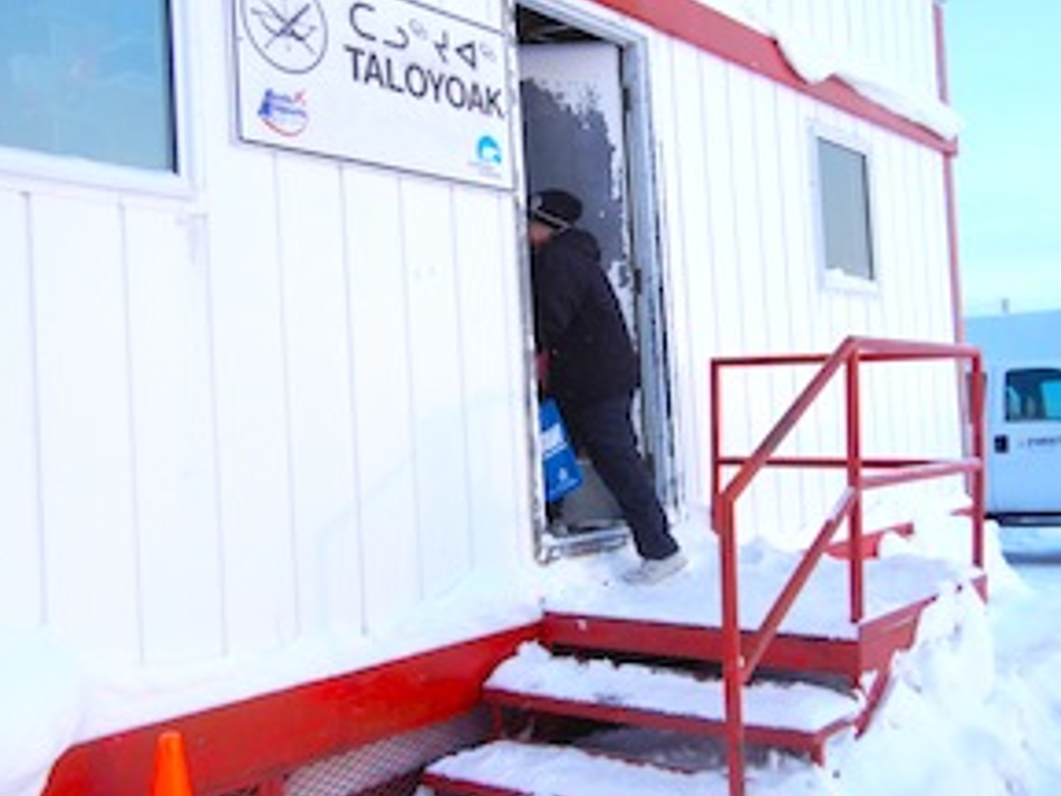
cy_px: 370
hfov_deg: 47.7
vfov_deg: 36.8
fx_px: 1195
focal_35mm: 39
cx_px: 610
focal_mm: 5.4
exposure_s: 1/272
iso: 200
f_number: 3.5
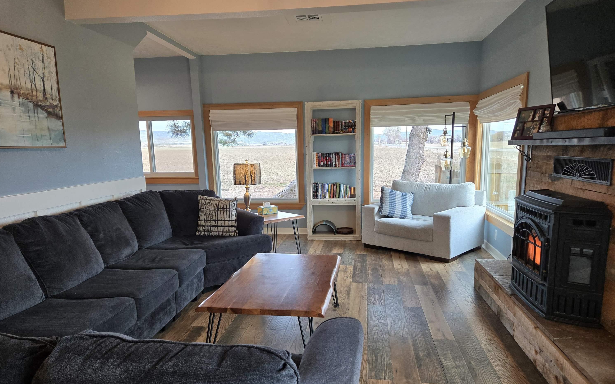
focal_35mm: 25
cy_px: 212
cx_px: 303
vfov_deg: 49.2
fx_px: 419
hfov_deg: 72.5
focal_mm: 5.4
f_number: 1.8
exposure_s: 1/120
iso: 125
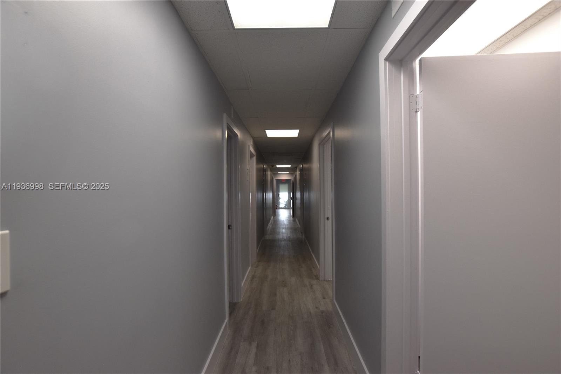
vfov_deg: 77.3
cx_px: 280
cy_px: 187
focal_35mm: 15
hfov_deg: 100.4
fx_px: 234
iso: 400
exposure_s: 1/160
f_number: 6.3
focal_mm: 10
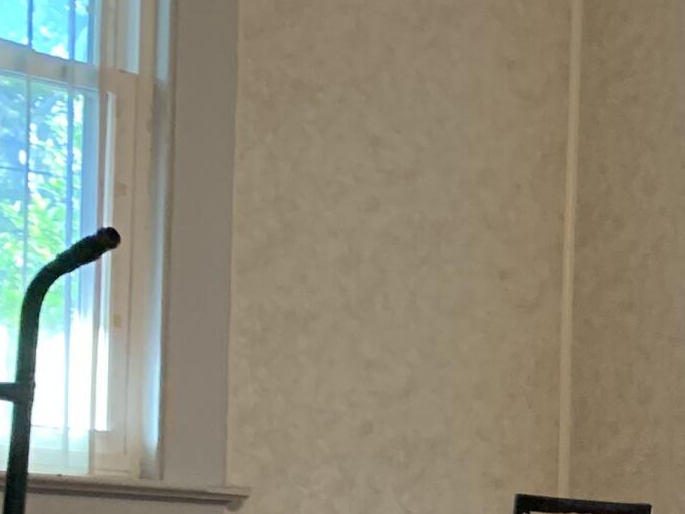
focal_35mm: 114
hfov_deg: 13.9
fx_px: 2256
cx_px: 1474
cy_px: 608
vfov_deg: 12.7
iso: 160
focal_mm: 4.25
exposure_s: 1/60
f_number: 1.8
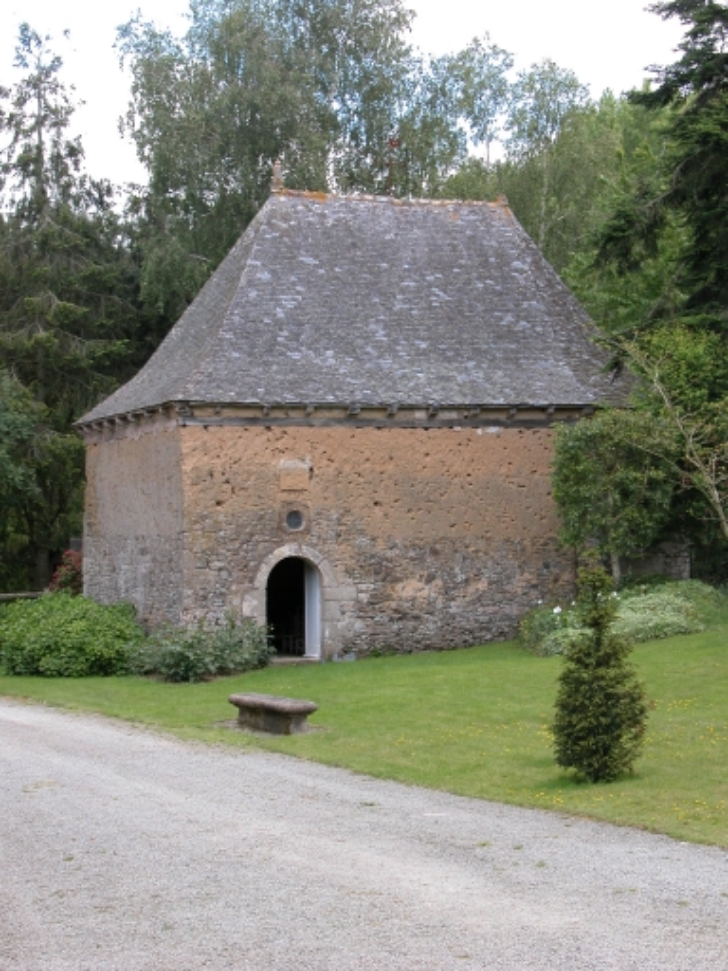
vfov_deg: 26.3
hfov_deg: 19.9
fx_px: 2075
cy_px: 486
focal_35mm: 74
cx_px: 364
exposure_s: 1/75.6
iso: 100
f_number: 6
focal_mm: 18.8
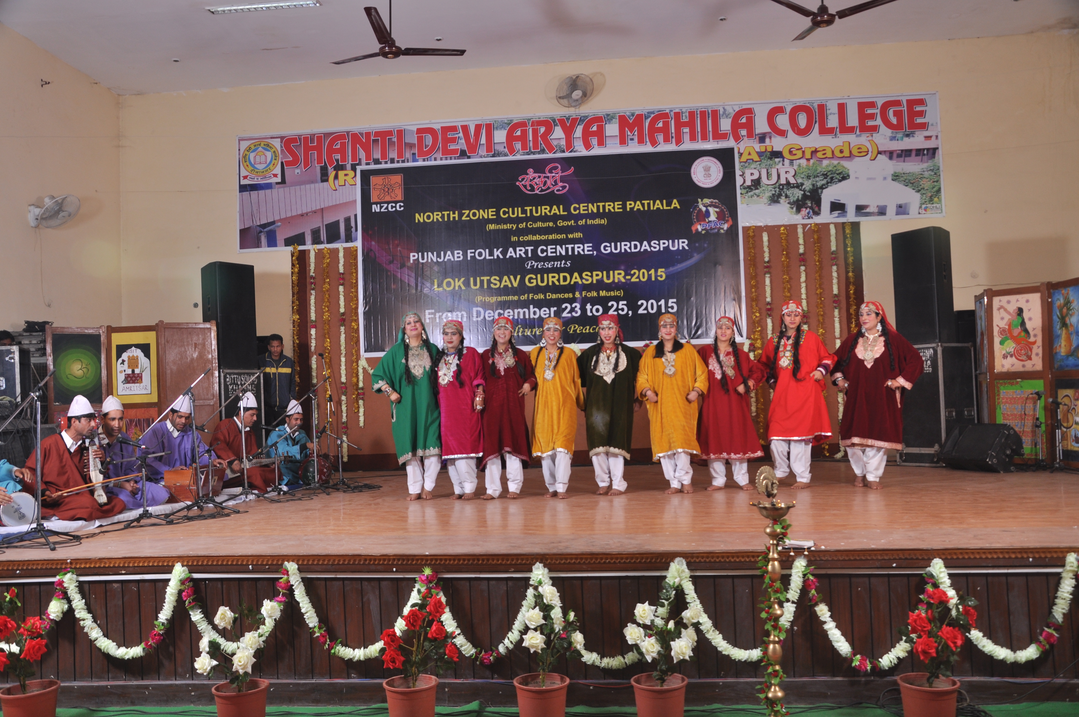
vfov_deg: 41.6
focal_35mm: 32
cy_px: 358
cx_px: 540
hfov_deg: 59.6
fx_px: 943
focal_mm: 21
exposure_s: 1/125
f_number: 5.6
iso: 200
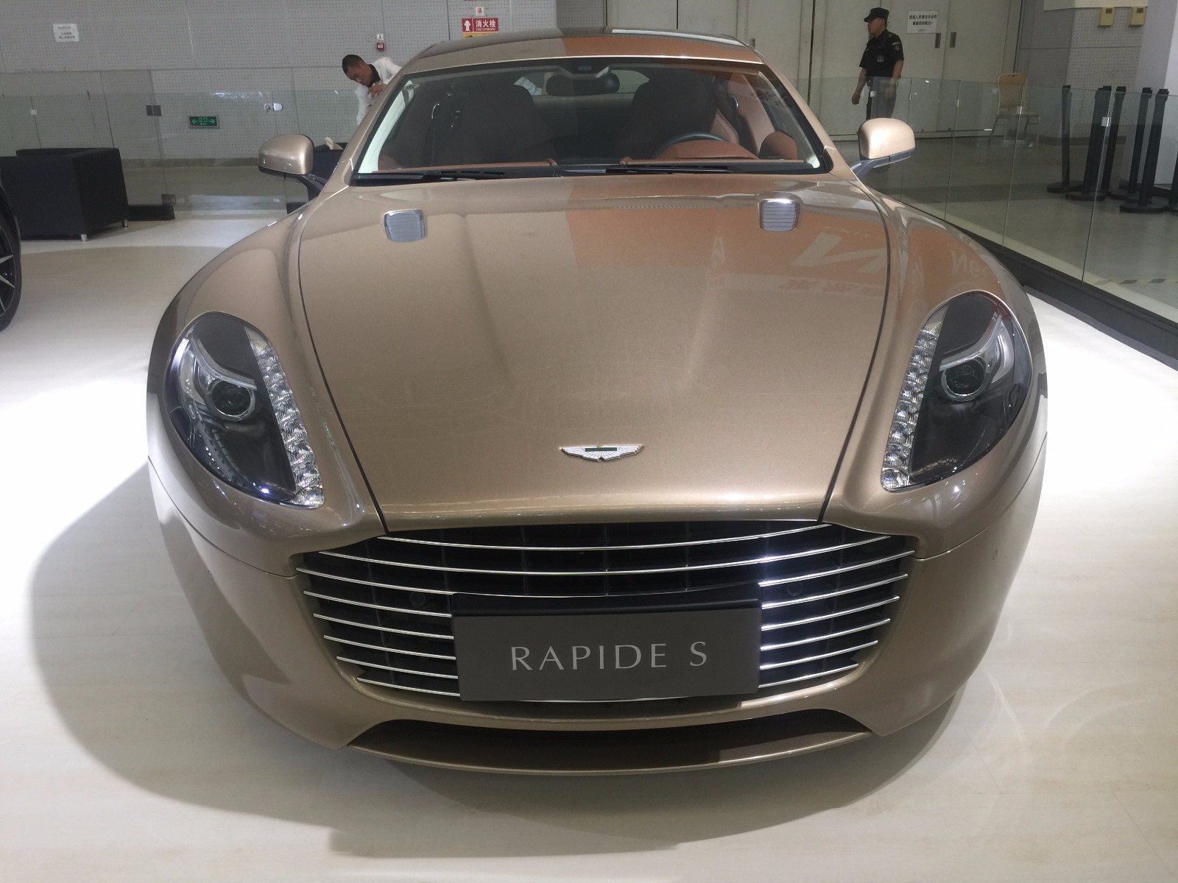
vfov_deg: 48.2
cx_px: 589
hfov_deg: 61.7
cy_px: 442
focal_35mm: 29
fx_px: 987
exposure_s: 1/33
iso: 32
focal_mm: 4.15
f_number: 2.2
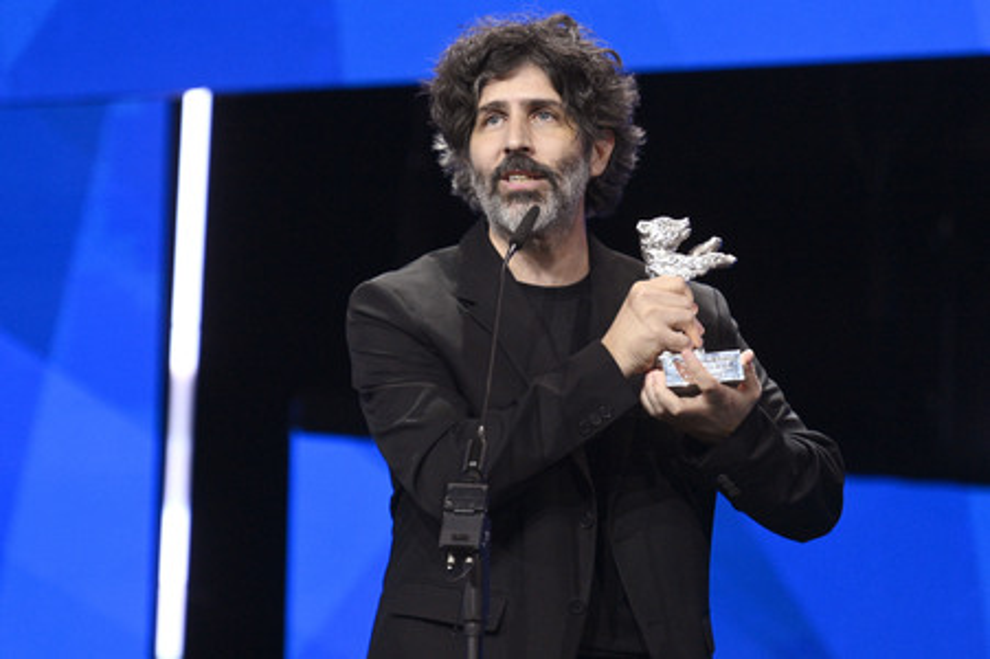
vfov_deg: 5.7
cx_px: 495
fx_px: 6595
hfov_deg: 8.6
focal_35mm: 240
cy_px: 330
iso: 10000
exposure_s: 1/200
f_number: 5.6
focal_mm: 240
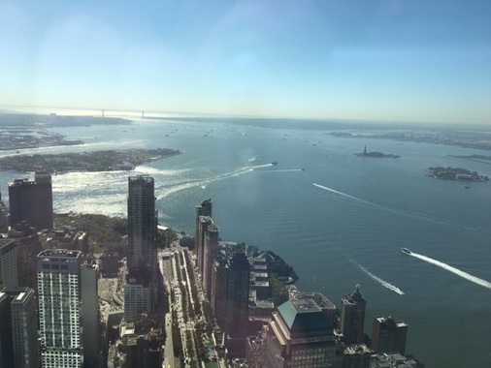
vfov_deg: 48.3
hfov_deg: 61.6
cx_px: 246
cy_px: 184
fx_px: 412
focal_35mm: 29
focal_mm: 4.15
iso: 25
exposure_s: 1/1709
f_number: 2.2
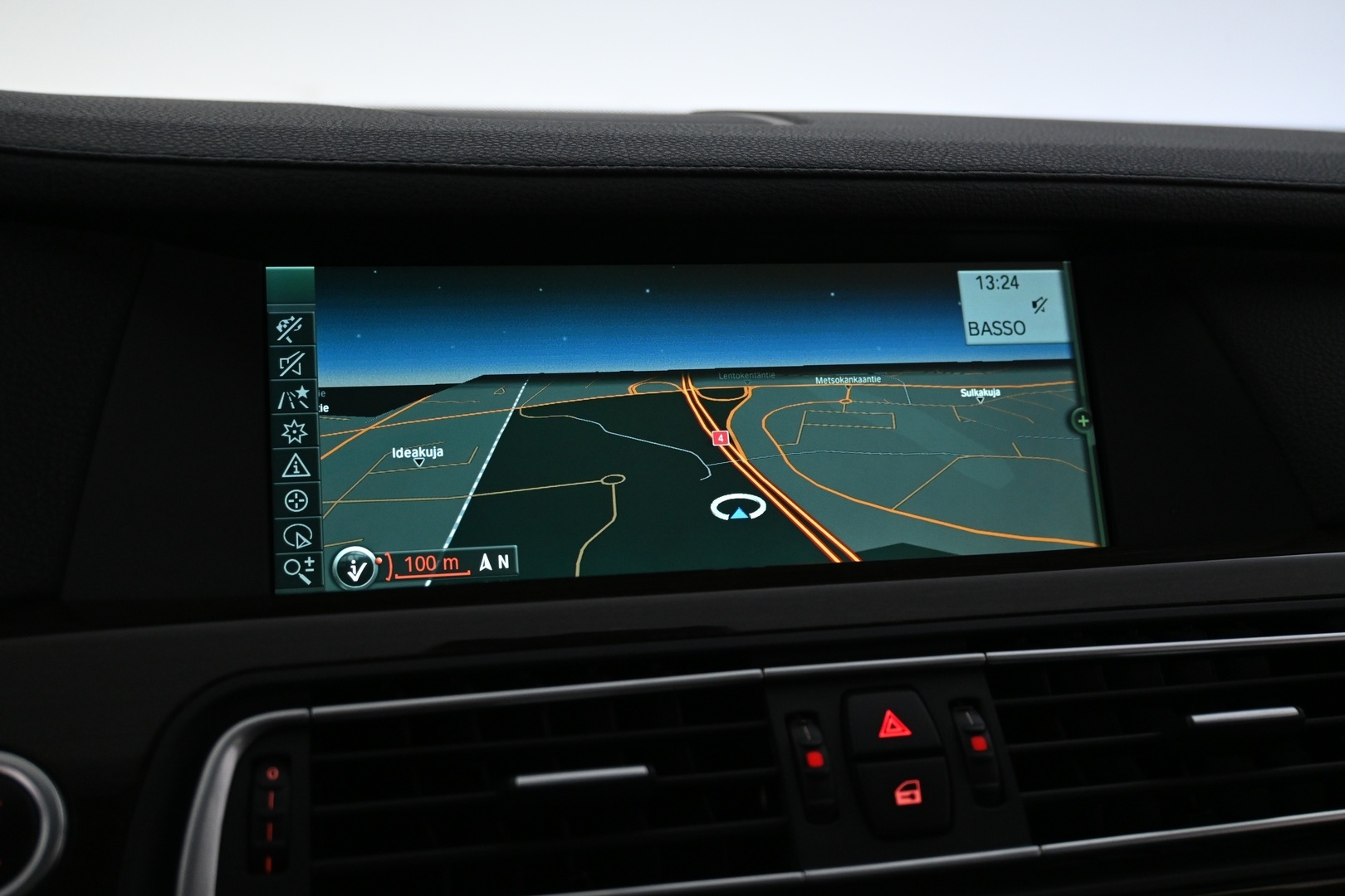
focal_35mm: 38
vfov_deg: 35.5
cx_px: 672
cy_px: 448
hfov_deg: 51.3
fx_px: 1401
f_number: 4.2
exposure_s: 1/40
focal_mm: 25
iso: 1400
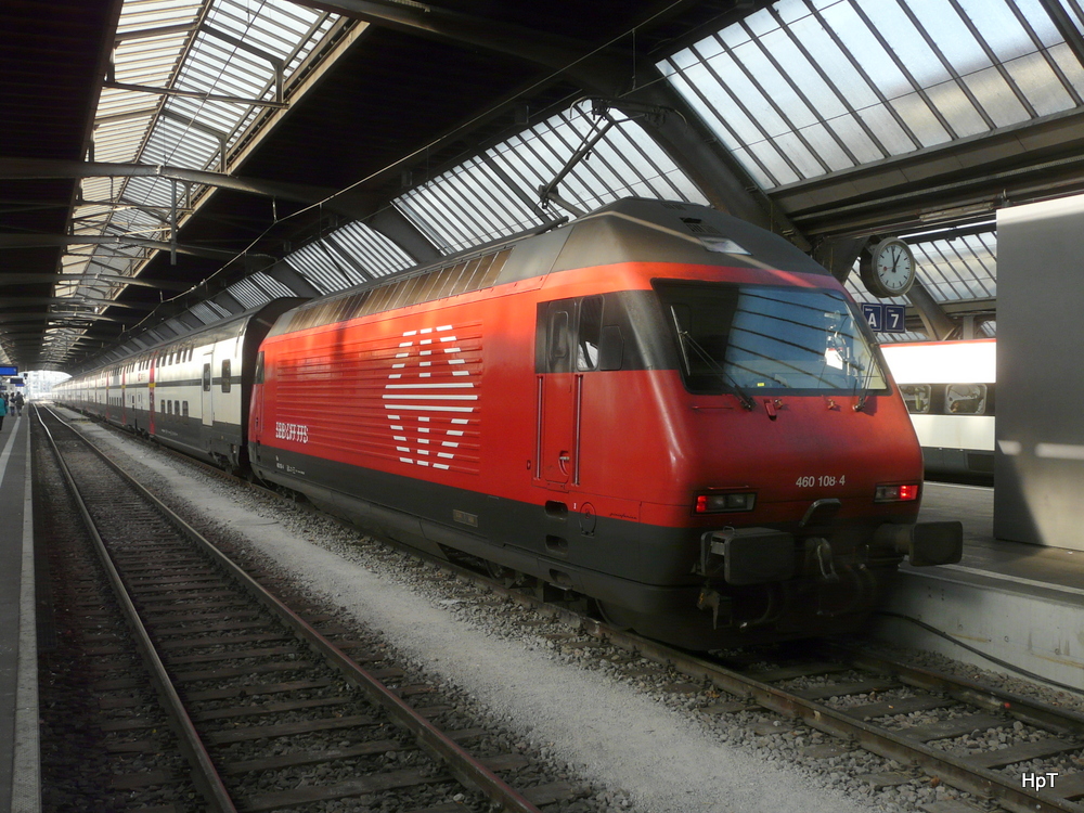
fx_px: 1033
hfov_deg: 55.4
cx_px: 542
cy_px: 406
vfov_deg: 42.9
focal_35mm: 33
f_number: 4
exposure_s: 1/125
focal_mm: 5.5
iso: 100
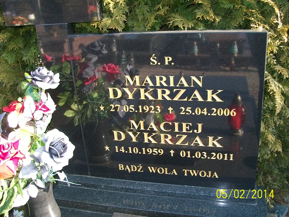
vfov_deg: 39.7
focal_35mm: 36
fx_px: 301
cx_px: 144
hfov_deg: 51.4
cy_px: 108
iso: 80
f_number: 2.7
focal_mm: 6
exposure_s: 1/125
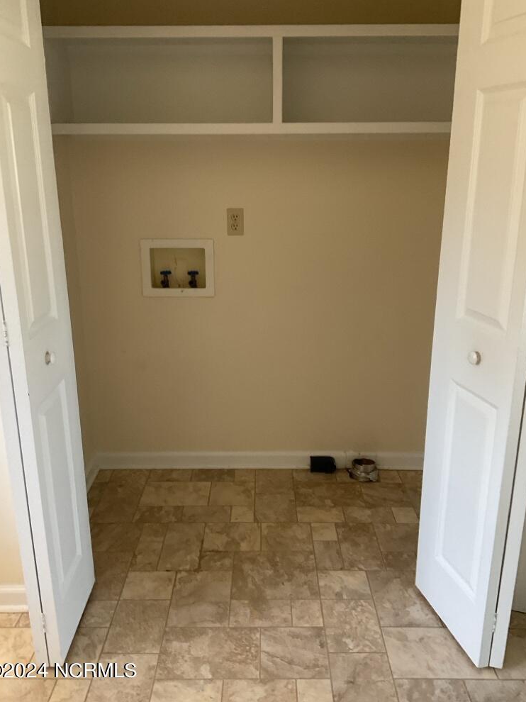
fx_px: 608
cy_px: 340
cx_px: 257
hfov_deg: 46.8
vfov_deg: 60.0
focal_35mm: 30
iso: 125
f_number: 1.8
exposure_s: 1/60
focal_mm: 3
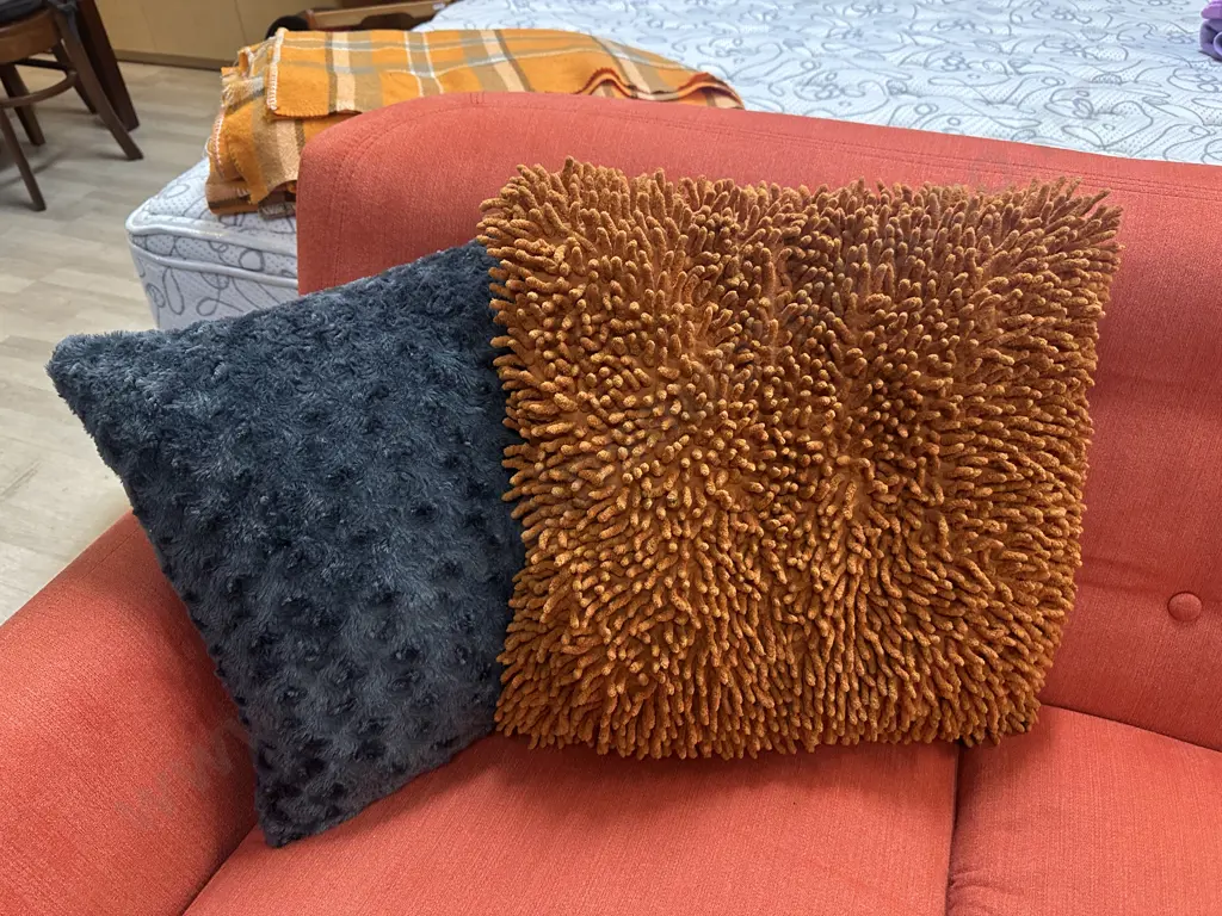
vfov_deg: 56.8
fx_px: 847
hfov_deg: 71.6
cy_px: 458
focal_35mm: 24
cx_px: 611
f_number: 1.78
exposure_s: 1/50
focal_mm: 6.86
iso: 320
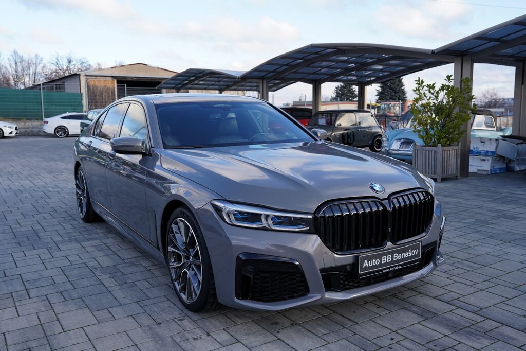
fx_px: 482
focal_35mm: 33
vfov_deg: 39.9
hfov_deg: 57.2
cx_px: 263
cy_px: 176
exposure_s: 1/125
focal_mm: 33
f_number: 5.6
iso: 100
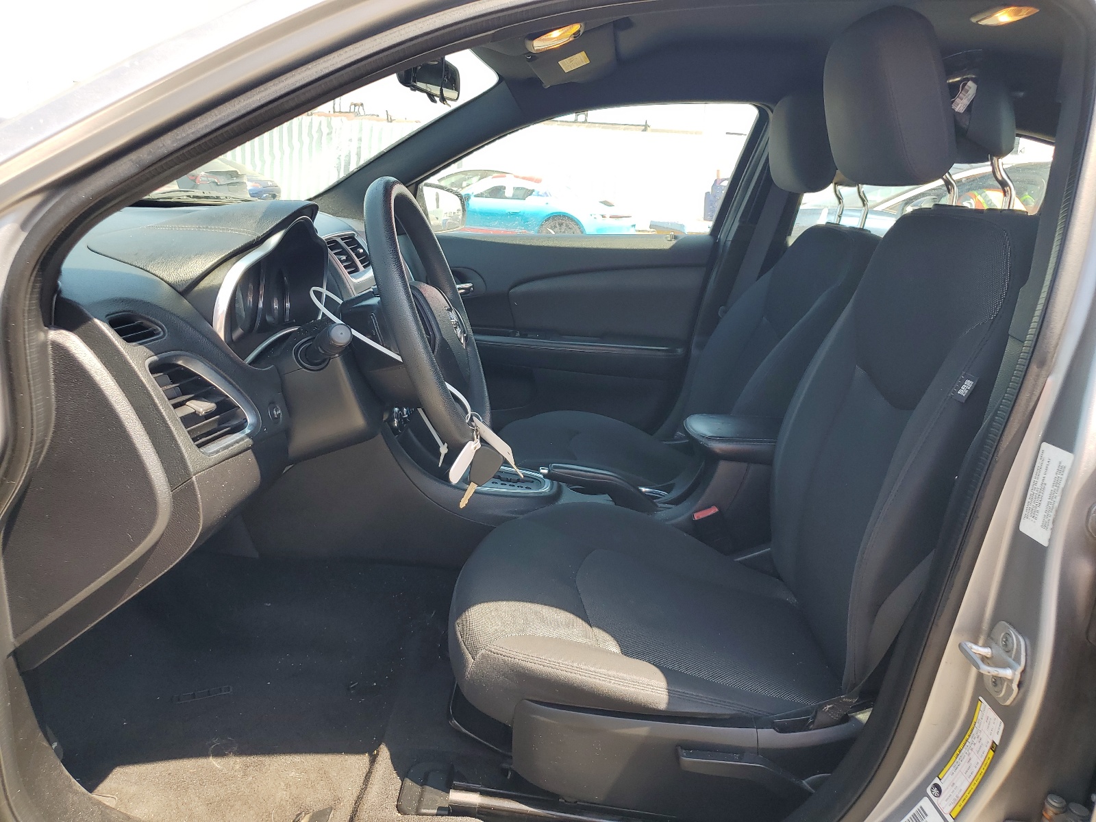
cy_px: 411
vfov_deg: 53.1
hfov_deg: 67.3
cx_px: 548
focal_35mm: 26
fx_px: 823
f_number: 1.5
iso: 50
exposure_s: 1/385
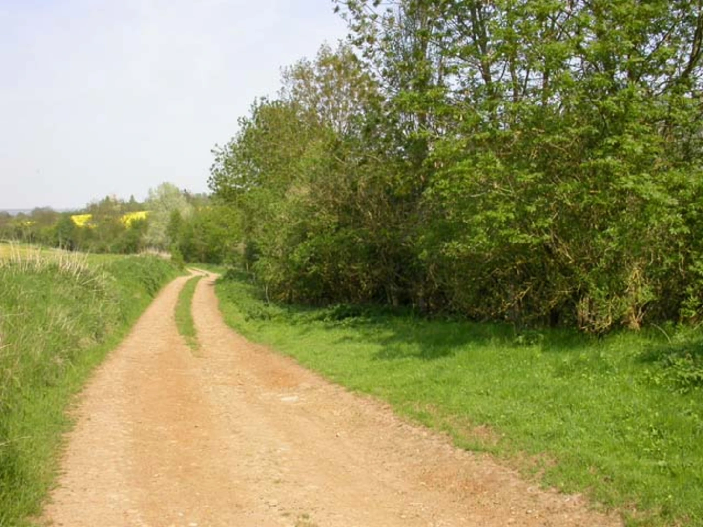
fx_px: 772
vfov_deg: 37.7
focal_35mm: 38
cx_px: 352
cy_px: 264
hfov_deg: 49.0
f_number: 6.7
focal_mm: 7.85
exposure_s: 1/236
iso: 100
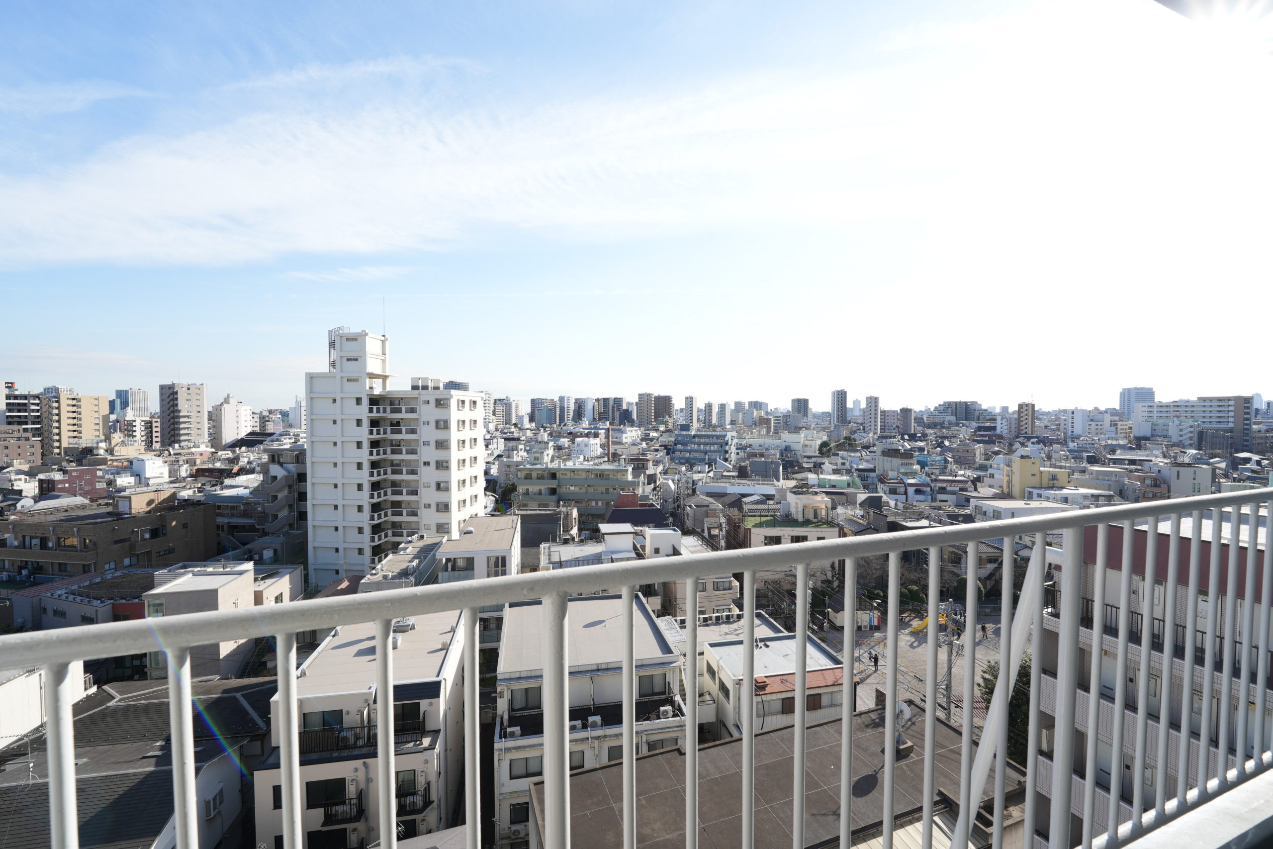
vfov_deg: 81.2
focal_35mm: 14
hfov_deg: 104.3
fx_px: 495
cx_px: 636
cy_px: 424
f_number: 8
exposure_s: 1/125
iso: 100
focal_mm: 14
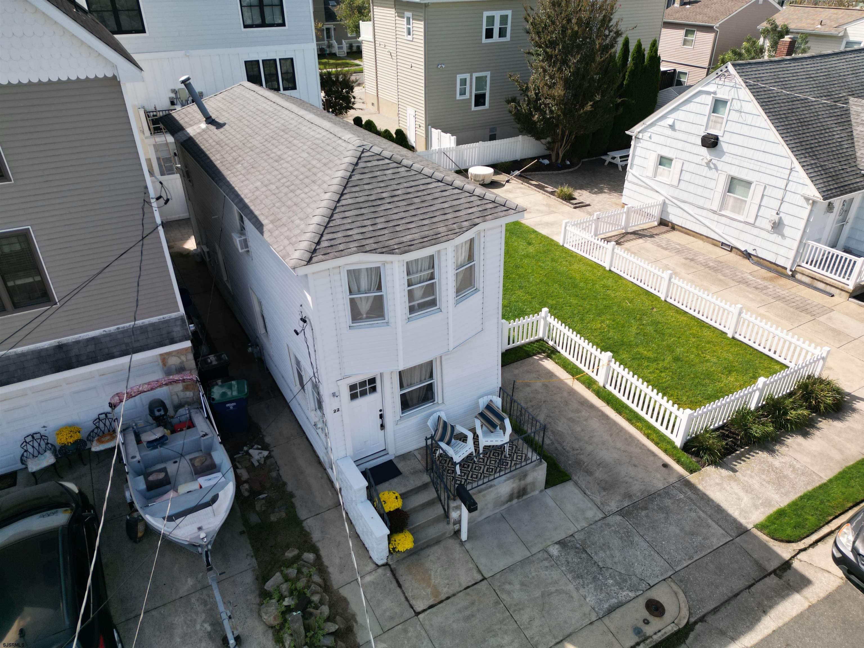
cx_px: 432
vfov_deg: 56.8
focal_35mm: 24
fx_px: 599
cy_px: 324
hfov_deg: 71.6
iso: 200
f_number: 1.7
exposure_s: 1/320
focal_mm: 6.72
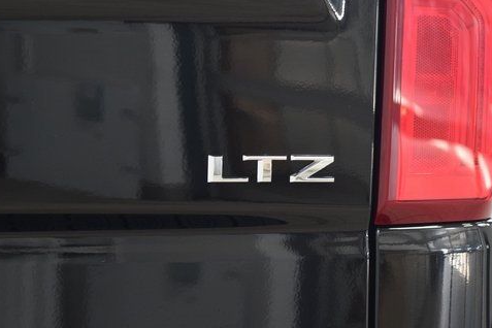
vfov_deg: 9.7
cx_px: 236
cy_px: 169
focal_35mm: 141
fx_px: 1927
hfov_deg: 14.6
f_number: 4.5
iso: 1600
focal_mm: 70
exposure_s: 1/30
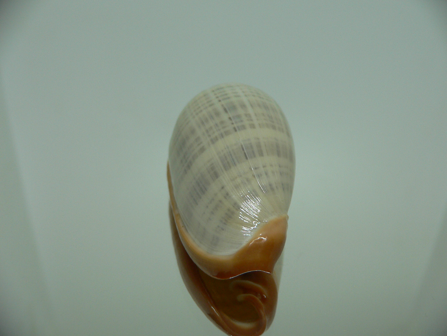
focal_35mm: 35
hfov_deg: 52.6
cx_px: 224
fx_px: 452
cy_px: 168
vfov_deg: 40.7
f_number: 2.8
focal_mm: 4.6
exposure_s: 1/60
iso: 100
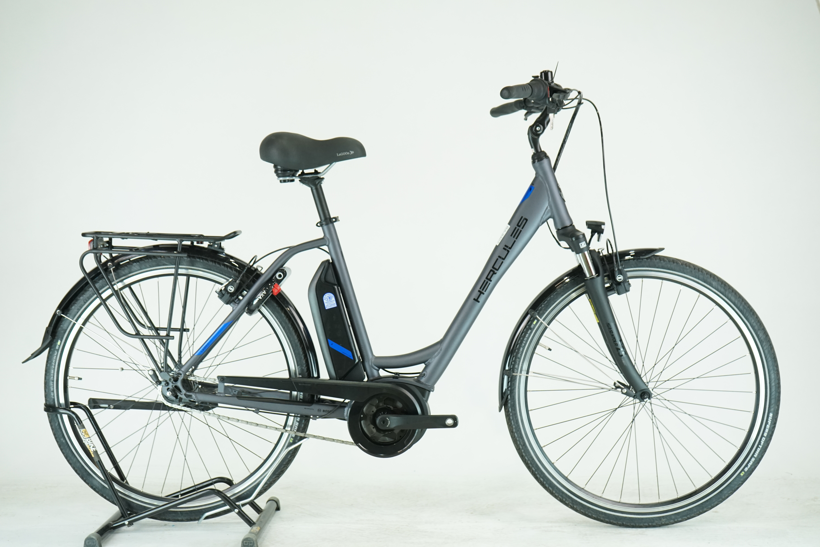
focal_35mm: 50
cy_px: 274
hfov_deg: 39.6
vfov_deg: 27.0
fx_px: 1139
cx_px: 410
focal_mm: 50
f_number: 5.6
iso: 1600
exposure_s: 1/200
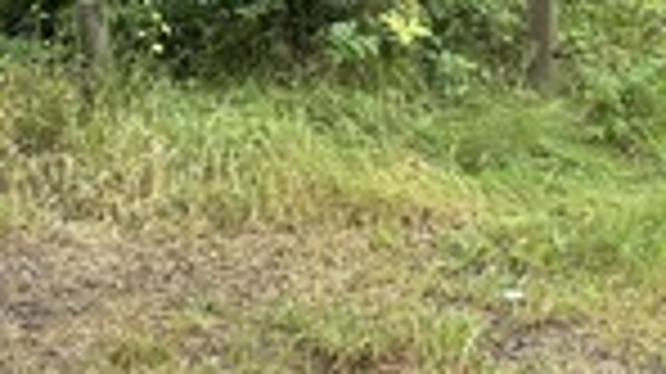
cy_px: -41
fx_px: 1871
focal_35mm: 106
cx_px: 207
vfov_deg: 11.2
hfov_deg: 20.1
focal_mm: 6.86
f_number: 1.78
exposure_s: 1/390
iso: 80
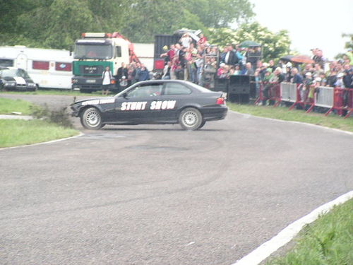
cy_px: 132
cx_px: 176
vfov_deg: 9.3
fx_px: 1621
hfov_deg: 12.4
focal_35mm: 159
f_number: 3.4
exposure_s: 1/160
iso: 160
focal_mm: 26.5
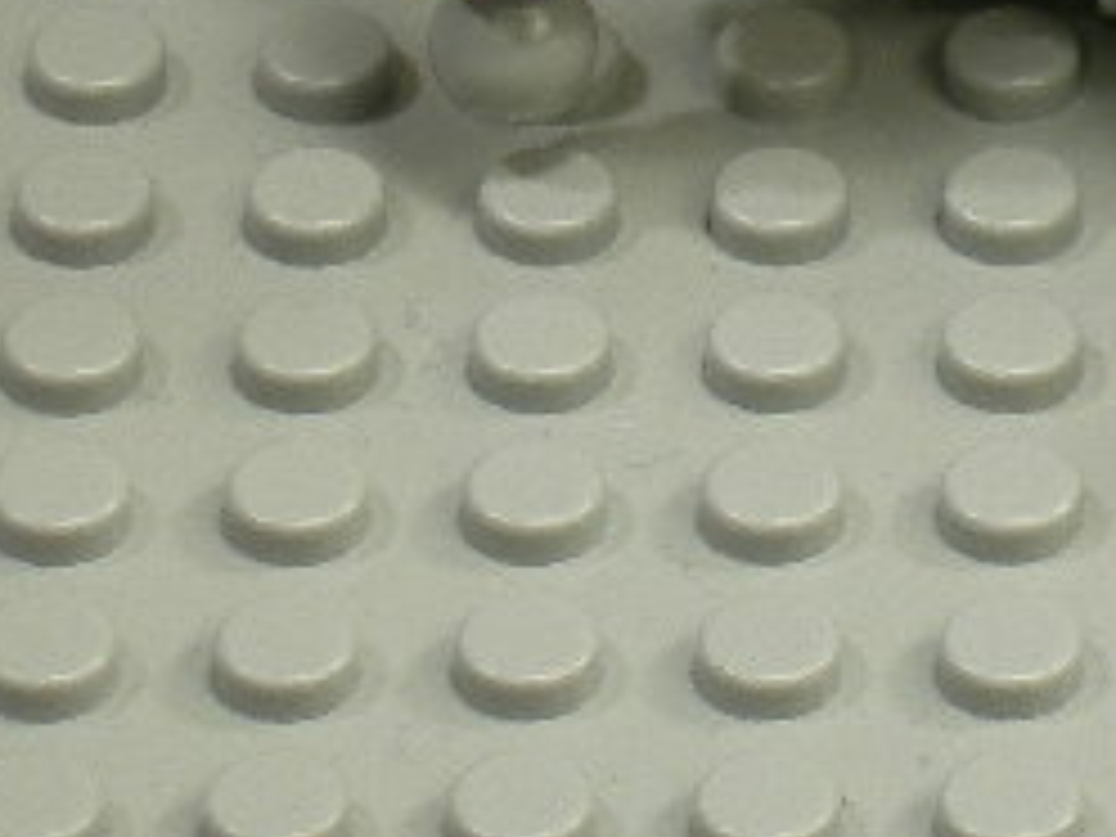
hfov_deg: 4.2
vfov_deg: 3.1
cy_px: -536
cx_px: 1480
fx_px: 15185
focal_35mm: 471
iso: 50
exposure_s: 1/8.5
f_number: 4.9
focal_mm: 23.4
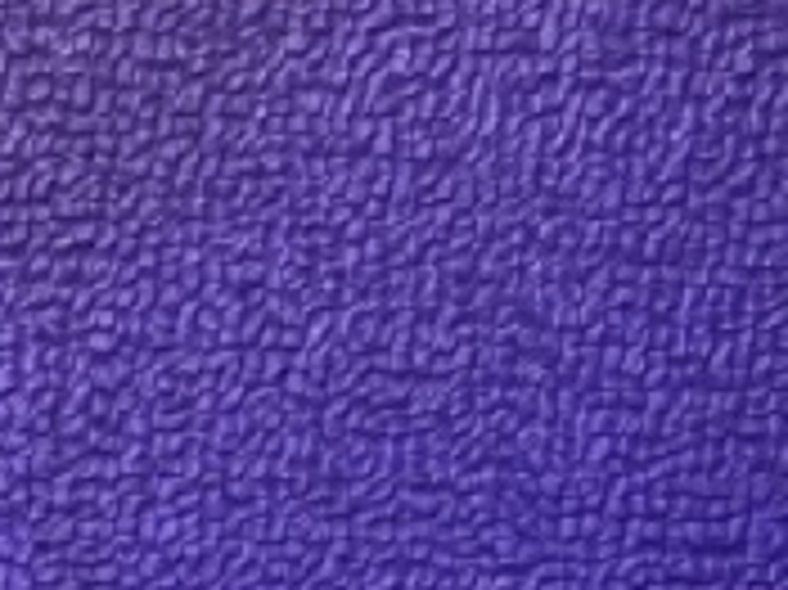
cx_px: -140
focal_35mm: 190
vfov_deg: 6.1
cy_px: 2617
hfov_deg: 10.3
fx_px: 4322
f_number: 1.6
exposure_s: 1/11
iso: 640
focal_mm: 5.96
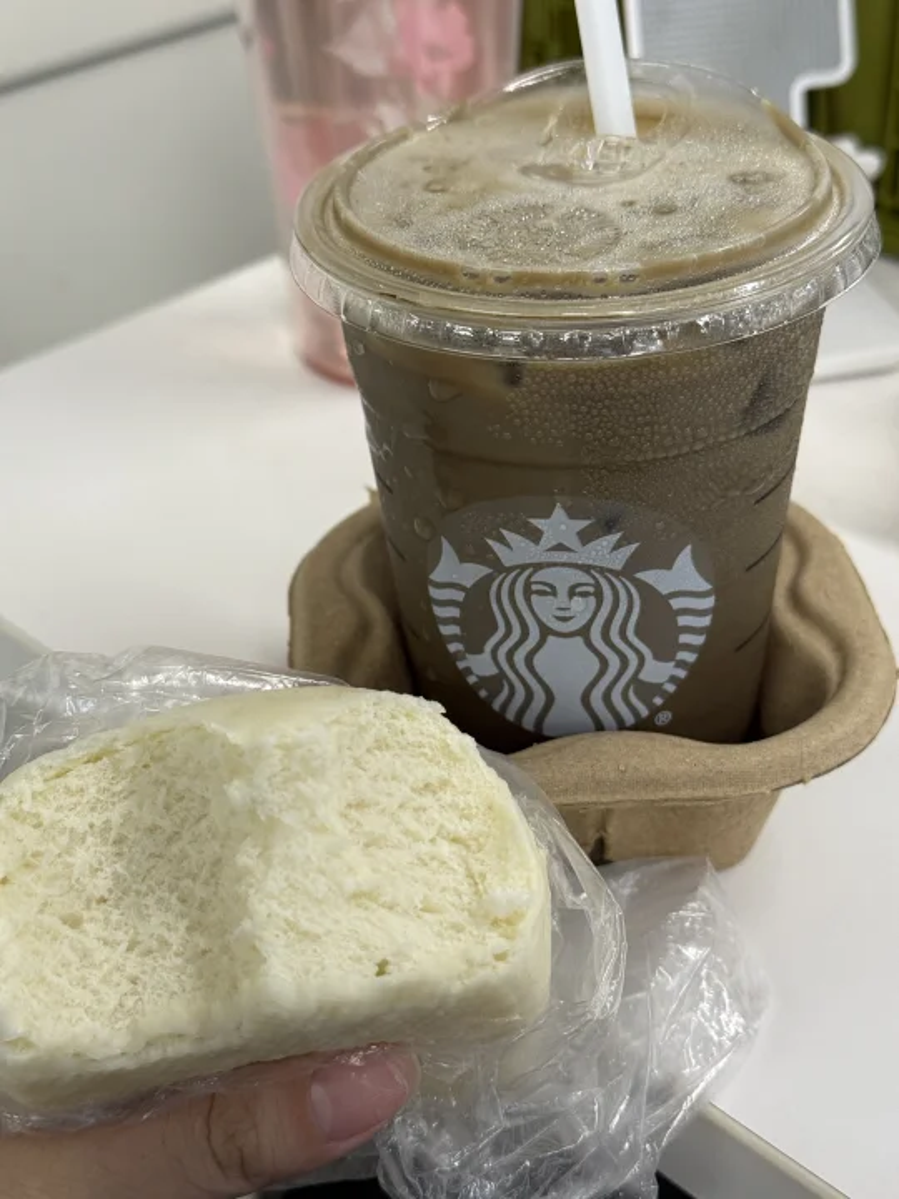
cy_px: 600
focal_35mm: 48
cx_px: 450
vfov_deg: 39.7
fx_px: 1662
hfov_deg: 30.3
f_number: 1.78
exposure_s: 1/50
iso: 80
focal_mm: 6.76
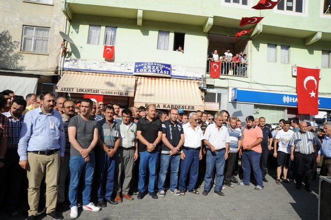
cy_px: 110
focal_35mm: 24
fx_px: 221
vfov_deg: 53.1
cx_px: 166
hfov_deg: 73.8
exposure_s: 1/200
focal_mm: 24
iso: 400
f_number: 14
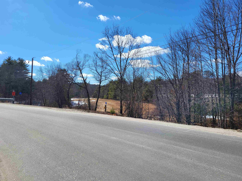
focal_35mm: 26
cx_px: 121
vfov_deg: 53.1
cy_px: 90
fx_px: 182
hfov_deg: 67.3
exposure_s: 1/2745
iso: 40
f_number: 1.8
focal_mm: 5.4
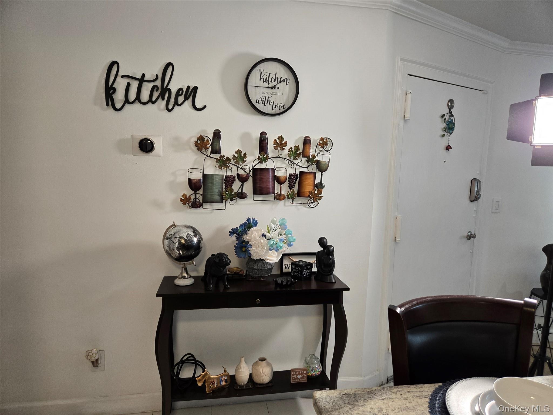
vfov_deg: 58.9
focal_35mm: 23
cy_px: 208
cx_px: 276
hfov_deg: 73.9
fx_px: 367
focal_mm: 5.4
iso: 250
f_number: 1.8
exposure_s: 1/120
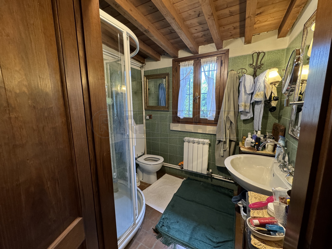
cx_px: 166
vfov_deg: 85.7
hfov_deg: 102.1
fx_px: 134
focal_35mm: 14
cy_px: 124
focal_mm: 2.22
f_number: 2.2
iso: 320
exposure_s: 1/50
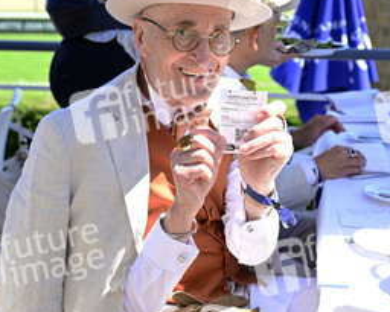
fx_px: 727
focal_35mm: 63
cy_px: 184
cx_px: 192
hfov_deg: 30.0
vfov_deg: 24.2
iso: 100
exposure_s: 1/200
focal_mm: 43
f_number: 4.5
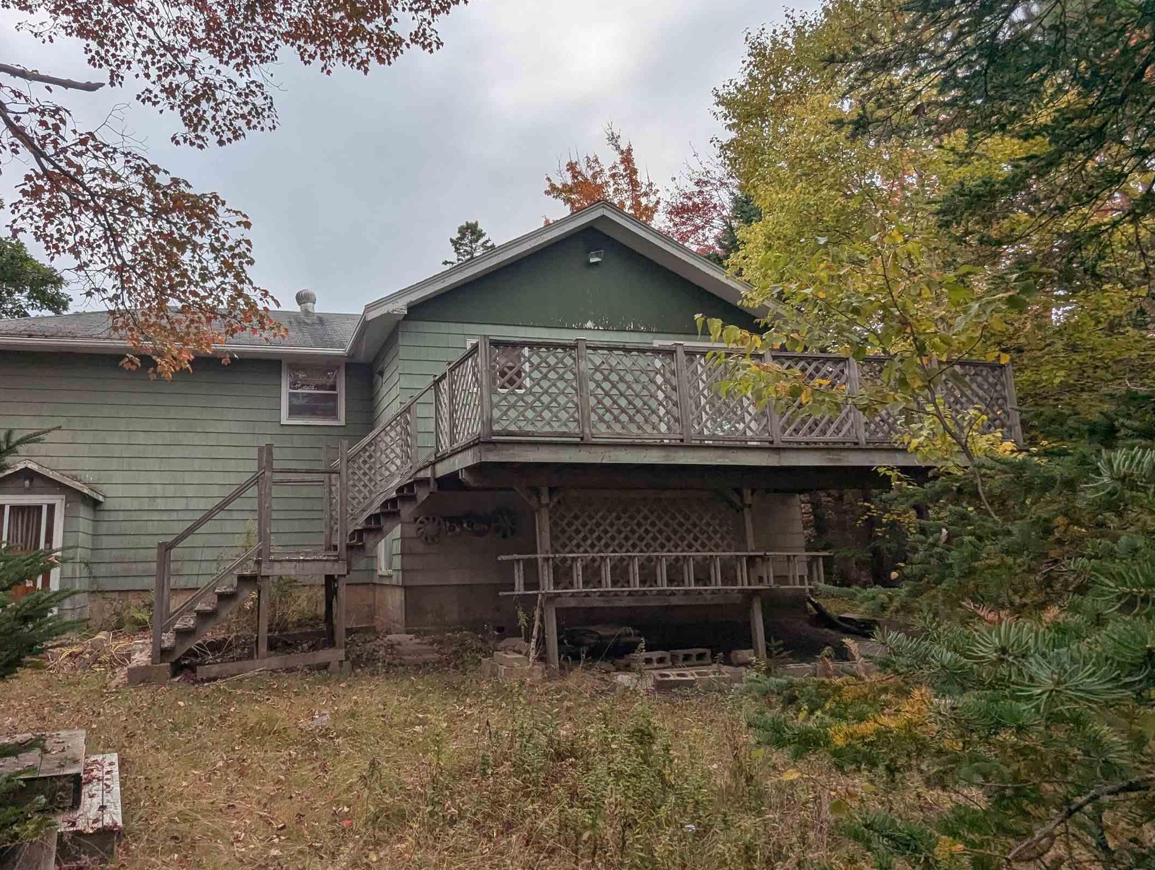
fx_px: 769
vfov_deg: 58.9
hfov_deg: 72.3
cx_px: 415
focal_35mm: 23
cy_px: 392
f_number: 2.2
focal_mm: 2.35
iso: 43
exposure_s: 1/1348
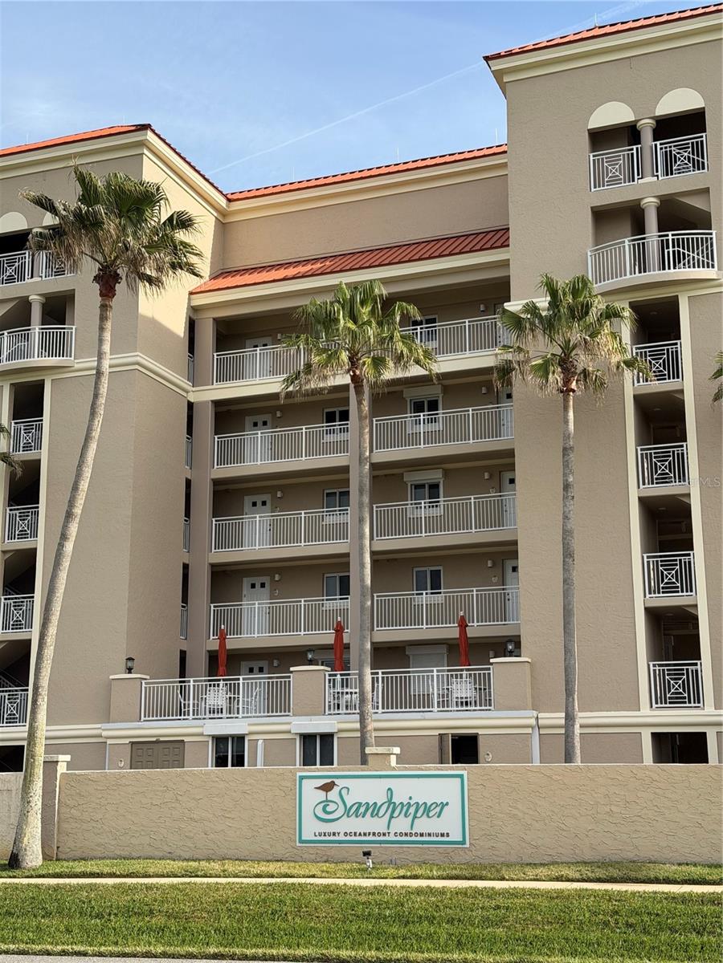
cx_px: 362
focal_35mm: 48
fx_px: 1337
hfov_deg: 30.3
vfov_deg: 39.7
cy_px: 482
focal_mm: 6.76
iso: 64
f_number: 1.78
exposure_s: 1/3096
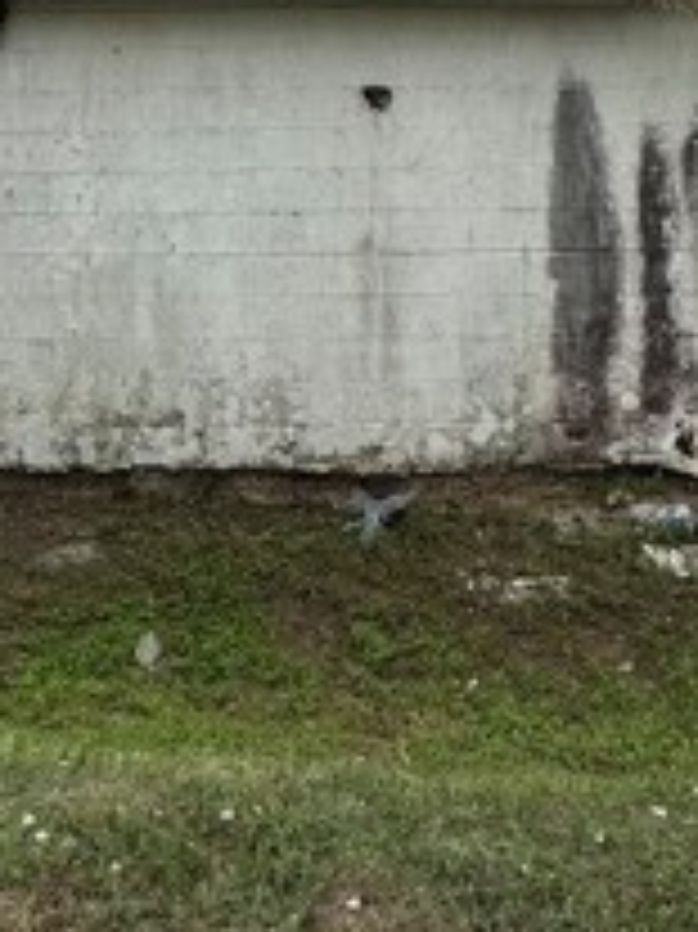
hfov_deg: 27.6
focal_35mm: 52
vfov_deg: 30.9
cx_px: 162
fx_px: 1399
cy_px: -194
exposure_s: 1/1887
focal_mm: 2.22
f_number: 2.2
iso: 50
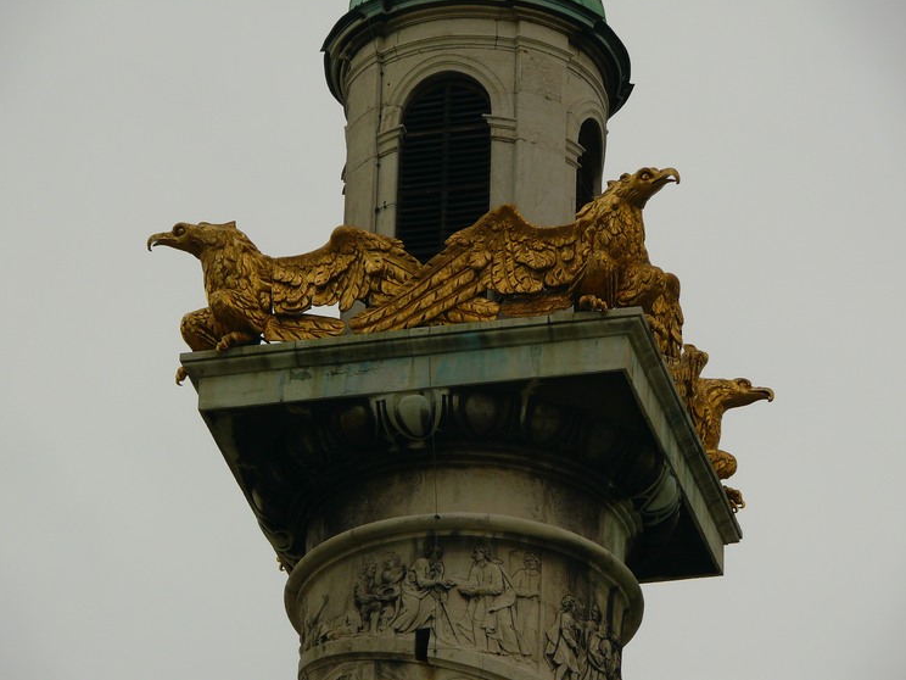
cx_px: 454
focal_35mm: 253
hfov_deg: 7.8
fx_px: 6622
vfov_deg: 5.9
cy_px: 339
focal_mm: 53
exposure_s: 1/200
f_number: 5.6
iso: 100
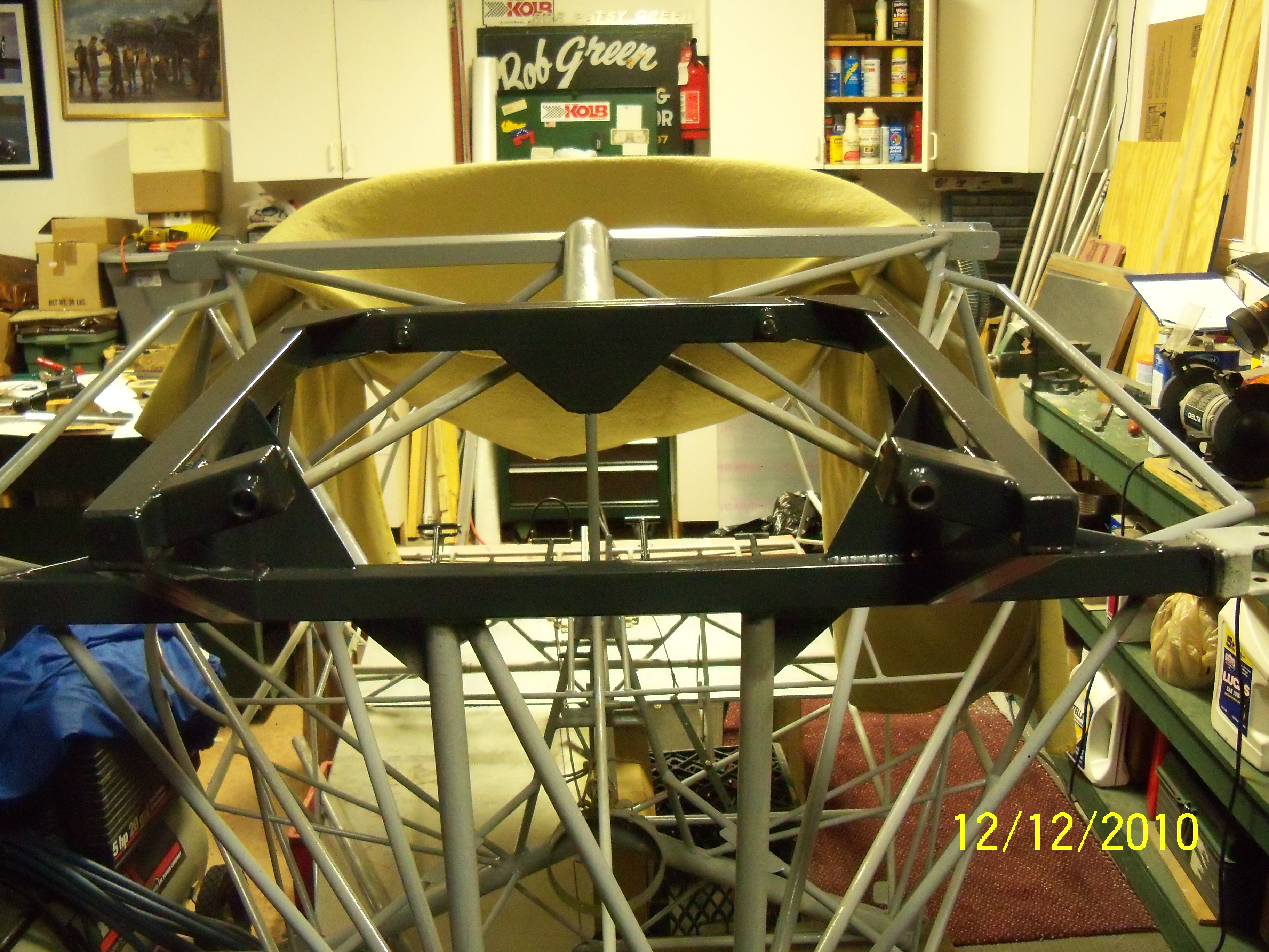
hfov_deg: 52.6
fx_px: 1283
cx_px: 634
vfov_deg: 40.7
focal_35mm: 35
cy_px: 476
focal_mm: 6.2
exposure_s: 1/20
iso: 800
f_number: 3.5
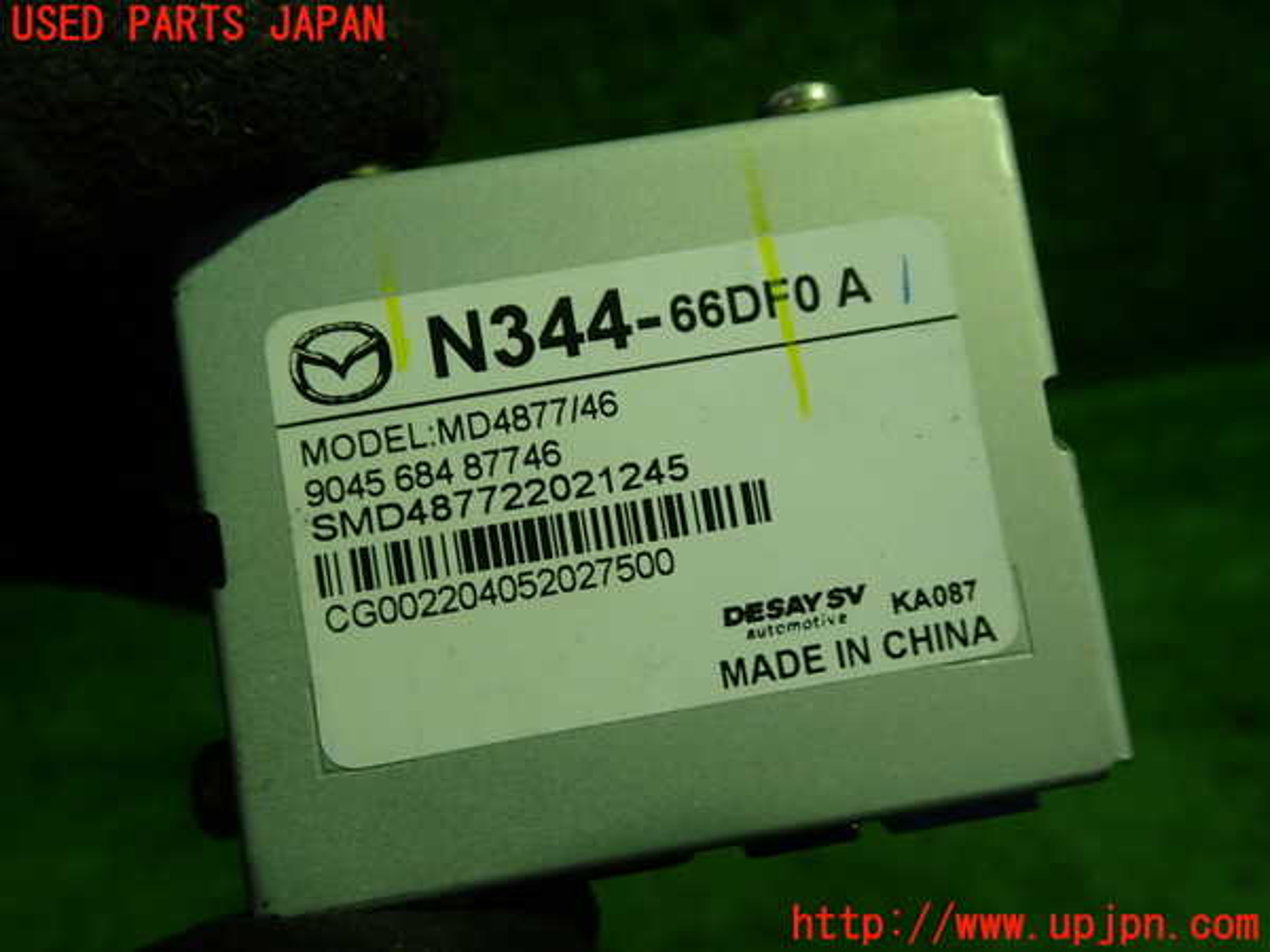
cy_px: 476
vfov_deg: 46.8
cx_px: 635
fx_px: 1101
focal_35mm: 30
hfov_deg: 60.0
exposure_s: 1/60
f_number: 2.3
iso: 125
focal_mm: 5.4
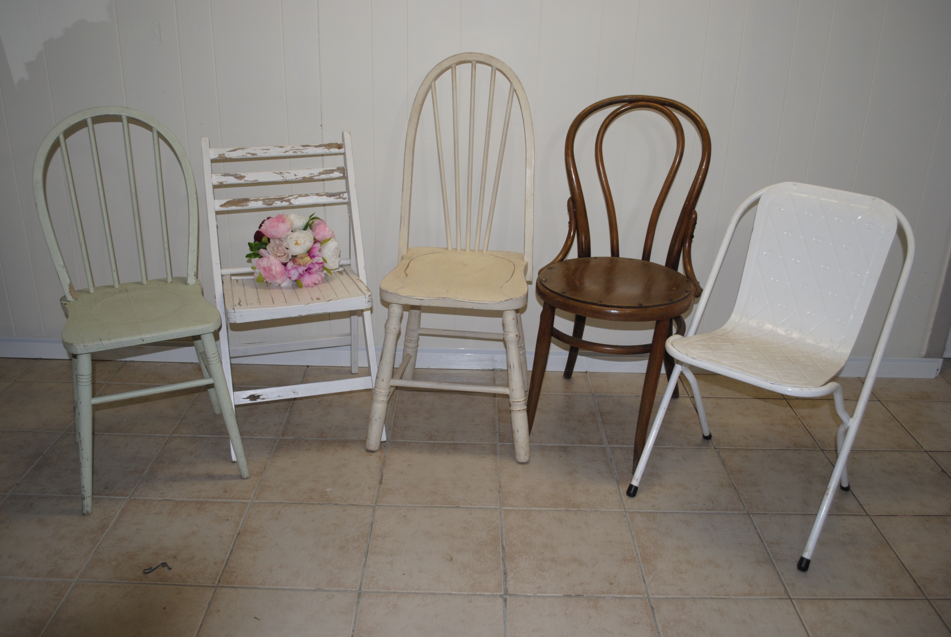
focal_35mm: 30
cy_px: 318
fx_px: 793
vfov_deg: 43.7
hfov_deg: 61.9
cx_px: 476
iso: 200
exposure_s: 1/60
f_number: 3.8
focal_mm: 20
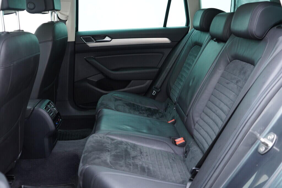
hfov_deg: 53.1
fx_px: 282
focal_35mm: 36
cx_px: 141
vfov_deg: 36.9
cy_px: 94
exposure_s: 1/40
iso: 400
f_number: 2.8
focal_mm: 24
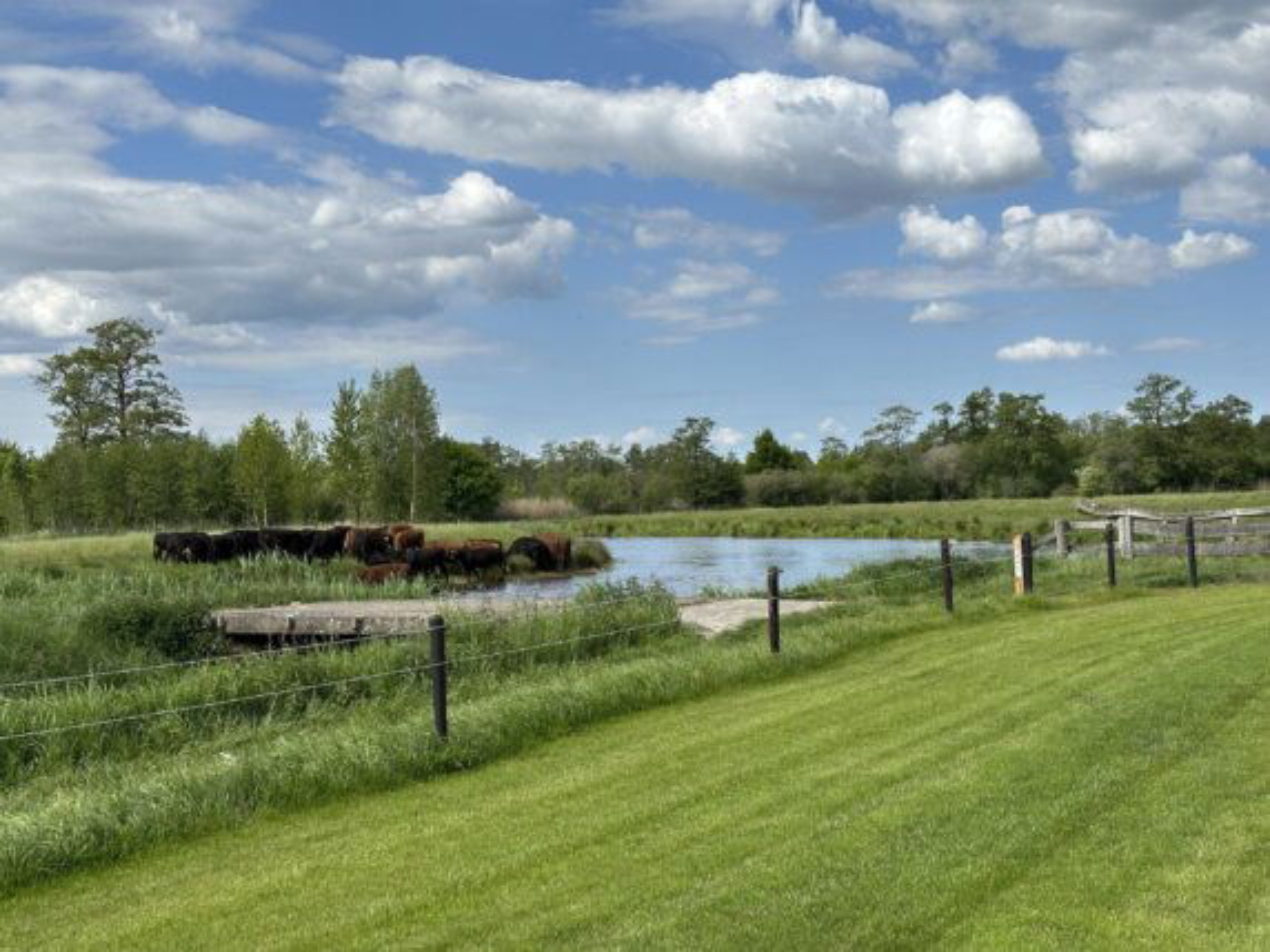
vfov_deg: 30.3
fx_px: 1761
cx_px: 635
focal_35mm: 48
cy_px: 476
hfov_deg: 39.7
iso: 64
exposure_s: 1/5263
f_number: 1.78
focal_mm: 6.86
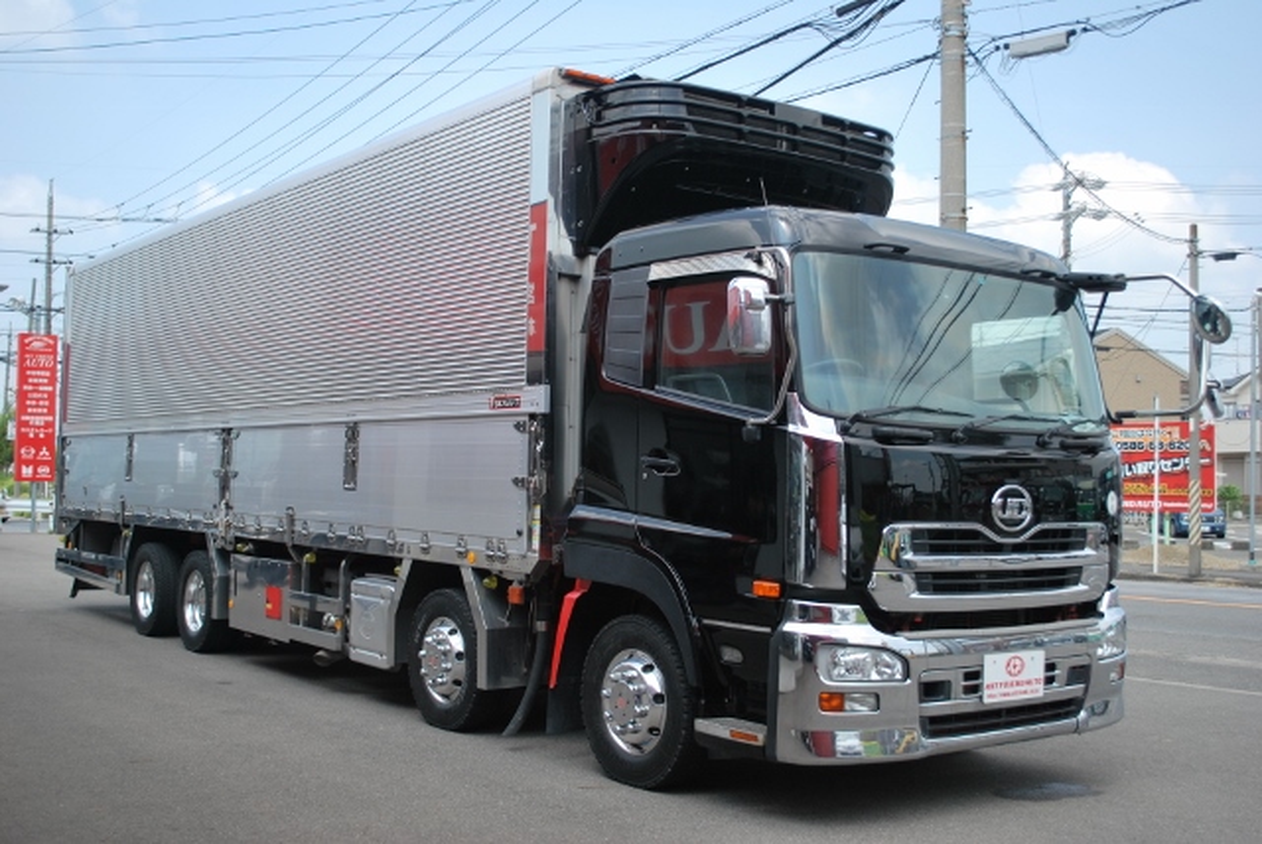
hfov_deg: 49.5
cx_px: 631
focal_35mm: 39
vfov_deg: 34.3
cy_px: 422
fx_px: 1368
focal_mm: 26
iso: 160
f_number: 4.5
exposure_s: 1/500
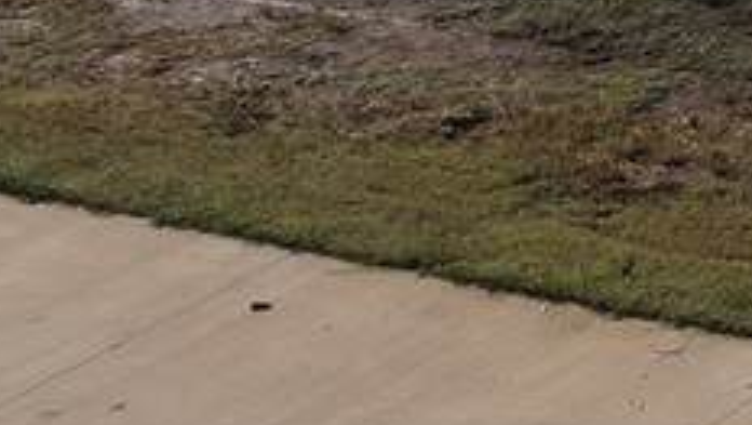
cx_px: 1841
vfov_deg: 7.3
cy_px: -931
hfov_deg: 11.9
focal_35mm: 144
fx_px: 2874
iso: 100
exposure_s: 1/1000
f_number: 2.8
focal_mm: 4.5
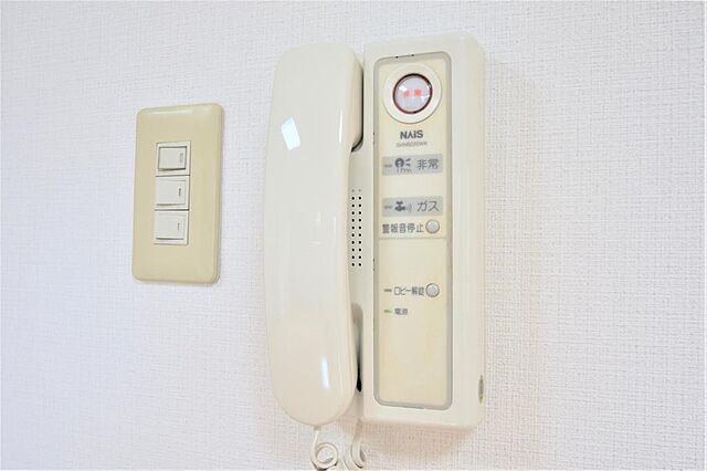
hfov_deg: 62.0
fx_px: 589
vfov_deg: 43.6
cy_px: 236
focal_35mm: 30
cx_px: 354
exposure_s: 1/40
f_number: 4.5
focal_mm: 20
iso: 100
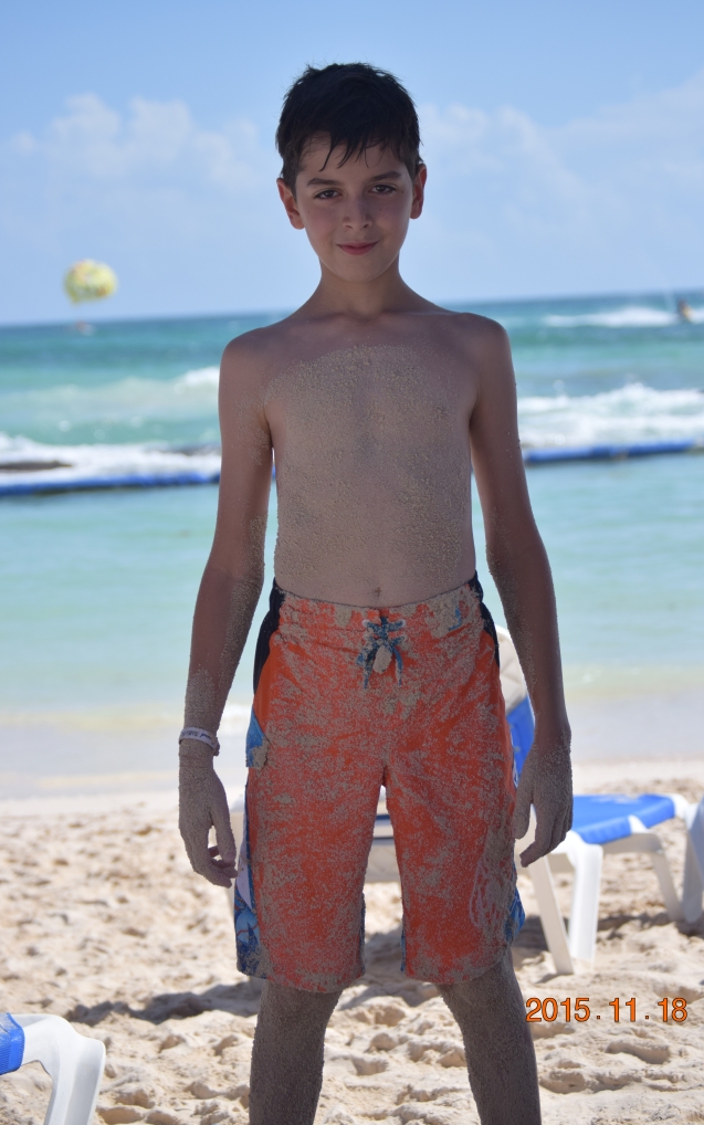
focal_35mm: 85
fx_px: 2592
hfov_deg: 15.5
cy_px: 562
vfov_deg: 24.5
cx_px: 356
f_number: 4
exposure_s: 1/2500
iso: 200
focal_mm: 55
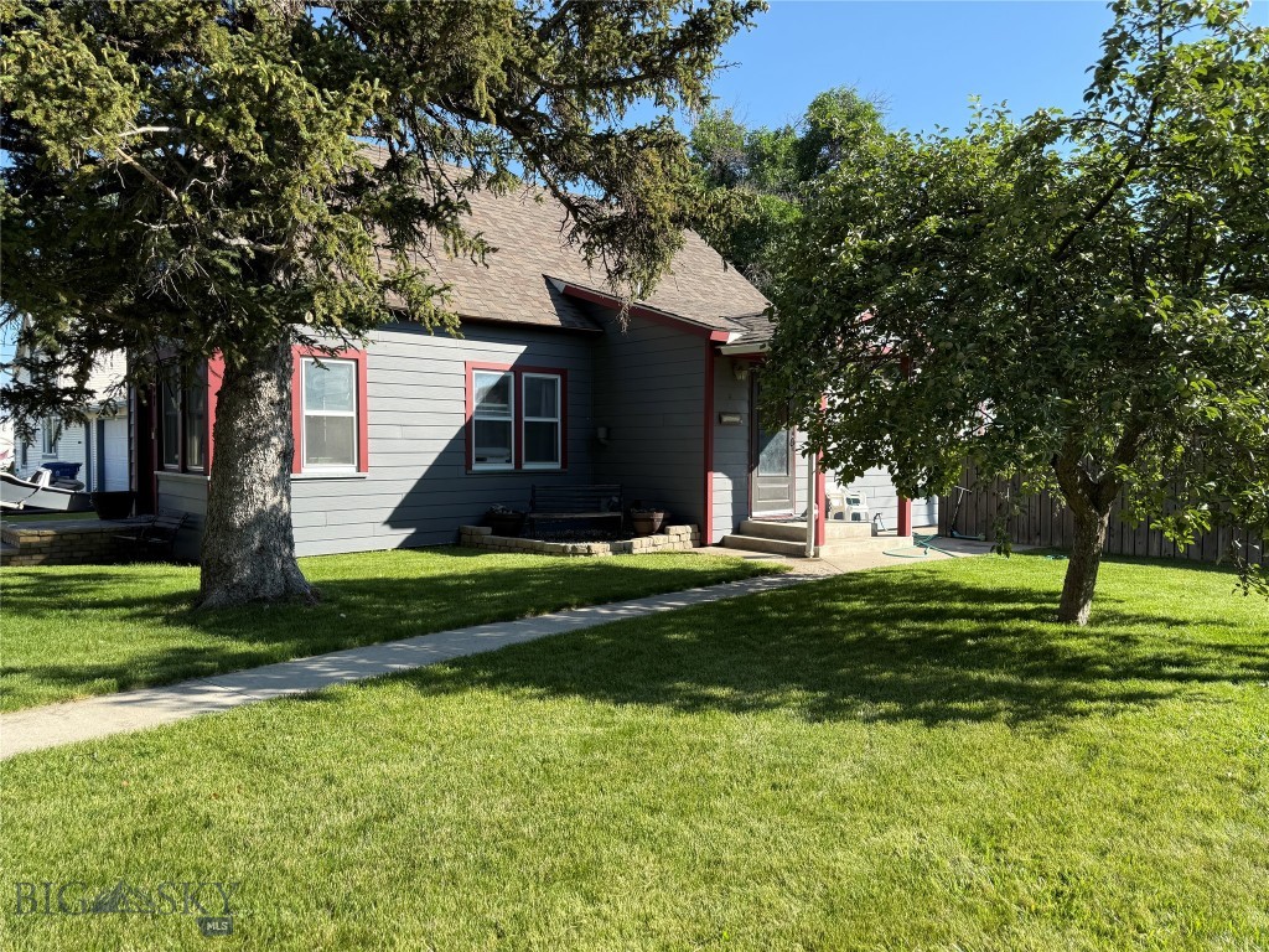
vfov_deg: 56.8
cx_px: 634
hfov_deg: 71.6
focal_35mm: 24
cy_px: 476
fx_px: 880
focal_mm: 6.76
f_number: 1.78
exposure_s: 1/1410
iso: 80
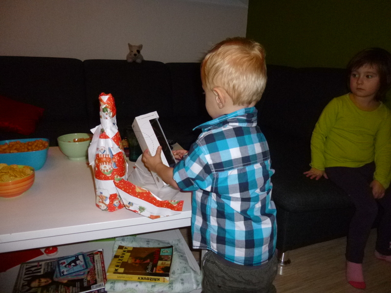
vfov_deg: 54.9
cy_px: 146
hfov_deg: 69.4
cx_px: 196
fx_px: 282
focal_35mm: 25
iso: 400
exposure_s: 1/60
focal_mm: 4.5
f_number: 3.1
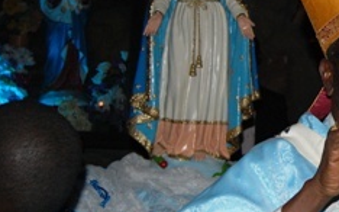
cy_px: 80
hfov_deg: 19.9
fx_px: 933
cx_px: 353
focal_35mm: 101
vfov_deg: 12.9
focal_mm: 31
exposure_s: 1/60
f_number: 4.5
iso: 400
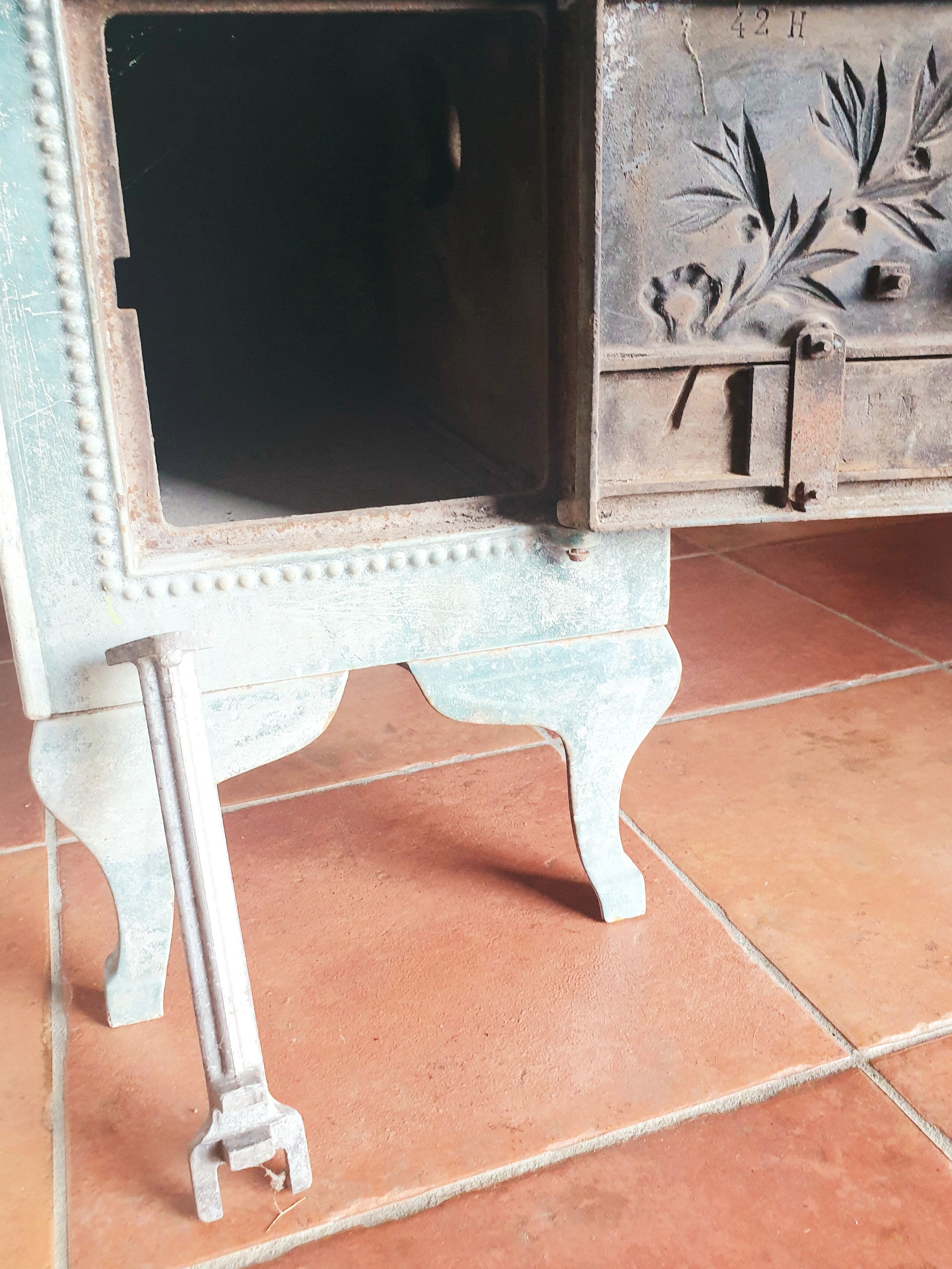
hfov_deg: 46.8
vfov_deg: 59.7
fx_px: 1100
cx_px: 439
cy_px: 551
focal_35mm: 30
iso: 250
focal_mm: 4.3
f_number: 2.4
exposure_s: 1/25
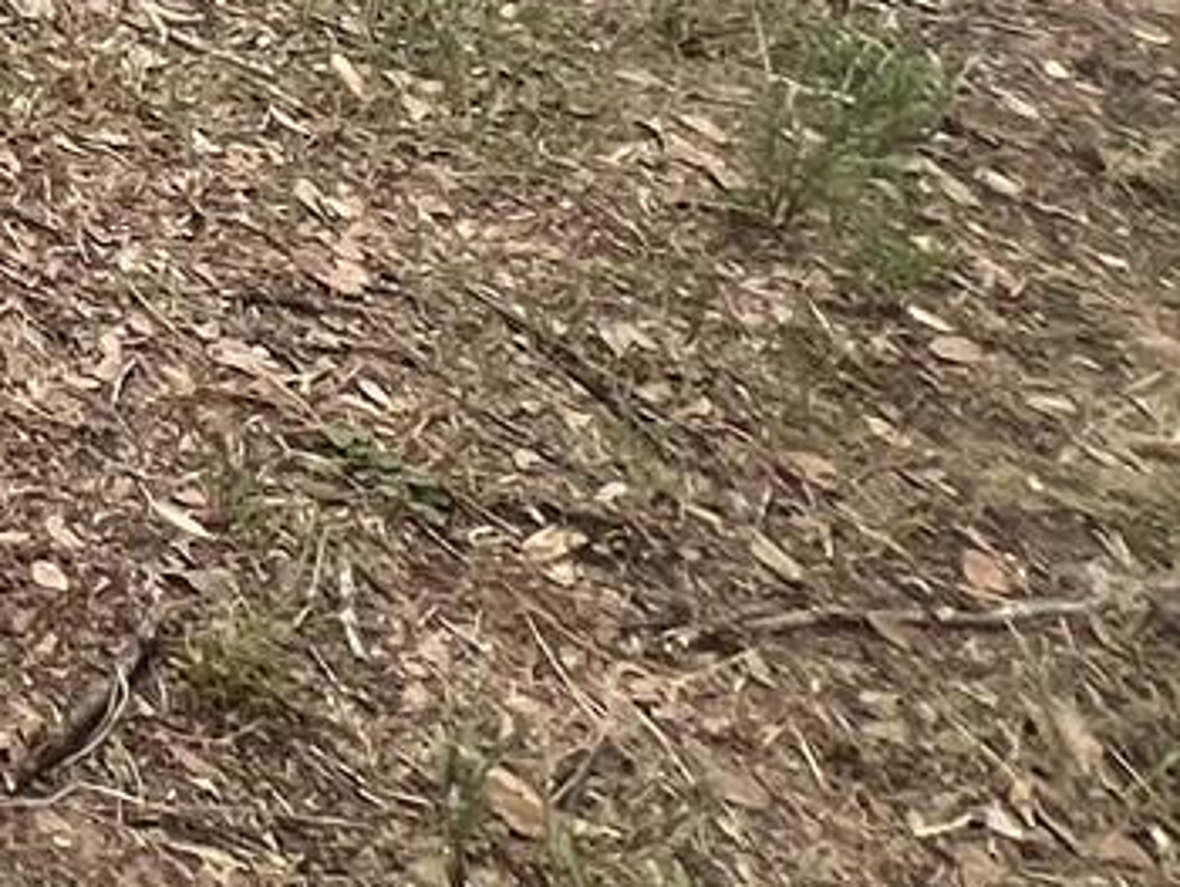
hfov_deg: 16.9
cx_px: -1325
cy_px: -1521
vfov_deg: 12.5
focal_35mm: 76
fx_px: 2592
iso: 32
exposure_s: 1/371
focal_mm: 1.57
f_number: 1.8
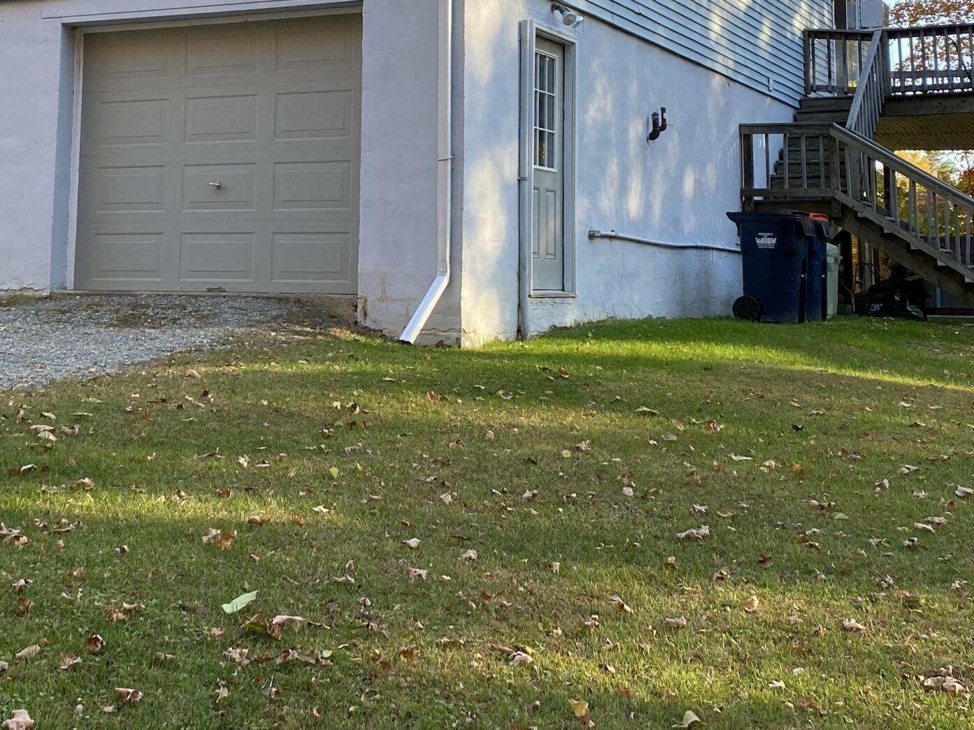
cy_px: 73
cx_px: 344
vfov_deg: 25.3
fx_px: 1576
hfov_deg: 34.1
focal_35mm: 56
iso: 32
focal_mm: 4.25
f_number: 1.8
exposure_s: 1/334
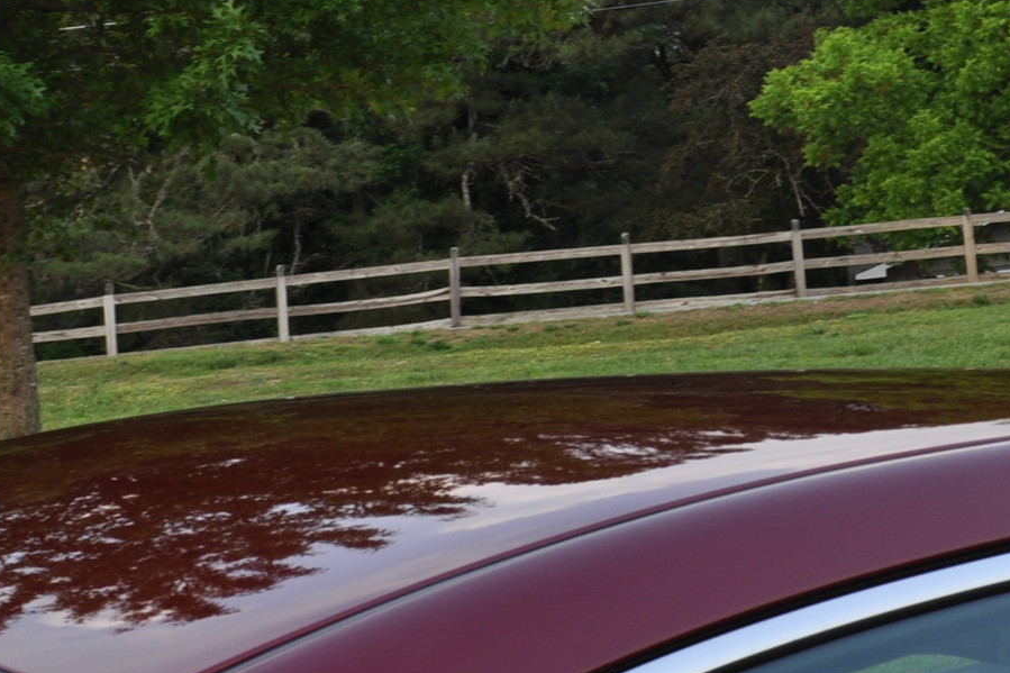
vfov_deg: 13.6
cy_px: 80
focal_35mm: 100
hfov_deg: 20.2
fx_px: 2805
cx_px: 799
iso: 200
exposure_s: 1/80
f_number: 8
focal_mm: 24
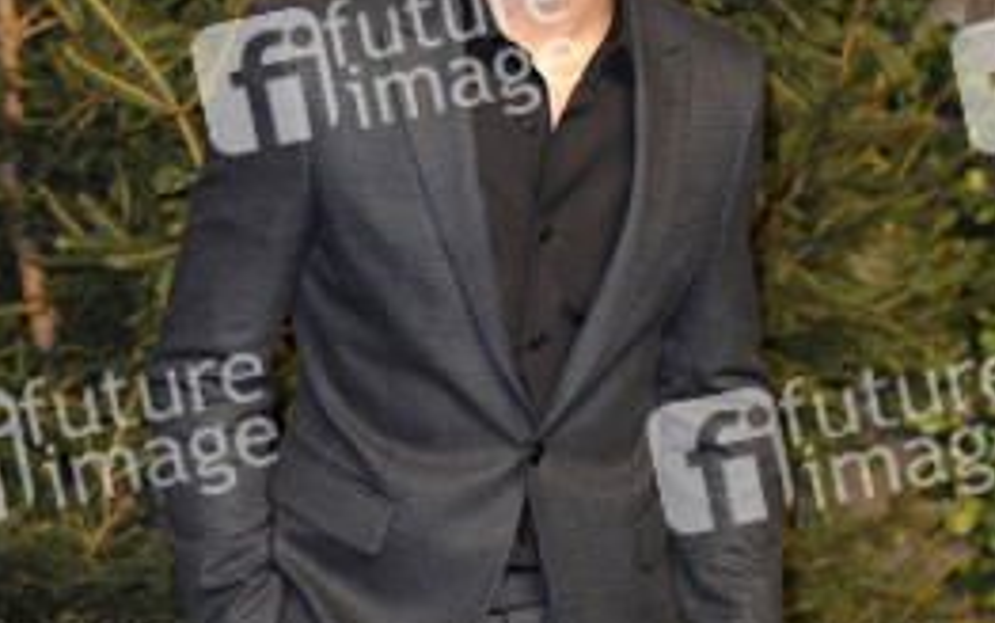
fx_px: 4422
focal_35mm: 163
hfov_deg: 12.8
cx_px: 498
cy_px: 255
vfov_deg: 8.1
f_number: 6.3
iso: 640
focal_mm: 105
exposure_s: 1/80
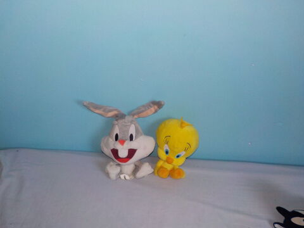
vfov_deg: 46.8
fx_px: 263
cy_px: 114
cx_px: 152
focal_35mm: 30
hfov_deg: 60.0
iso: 200
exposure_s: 1/30
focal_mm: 4.1
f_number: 3.3
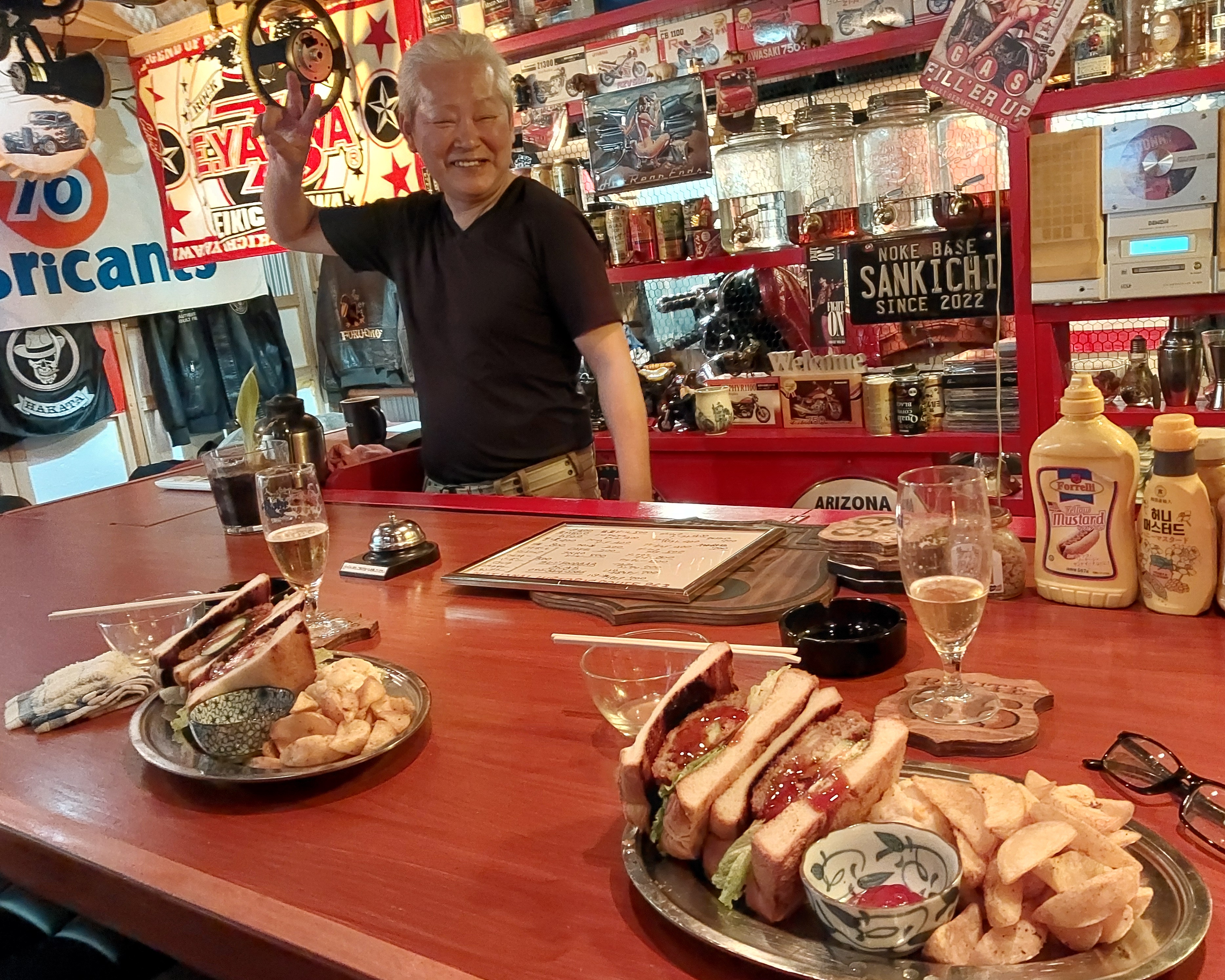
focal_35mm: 32
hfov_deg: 55.6
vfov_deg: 45.8
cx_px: 654
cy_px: 500
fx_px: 1160
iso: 1000
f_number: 1.8
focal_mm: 4.6
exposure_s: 1/24
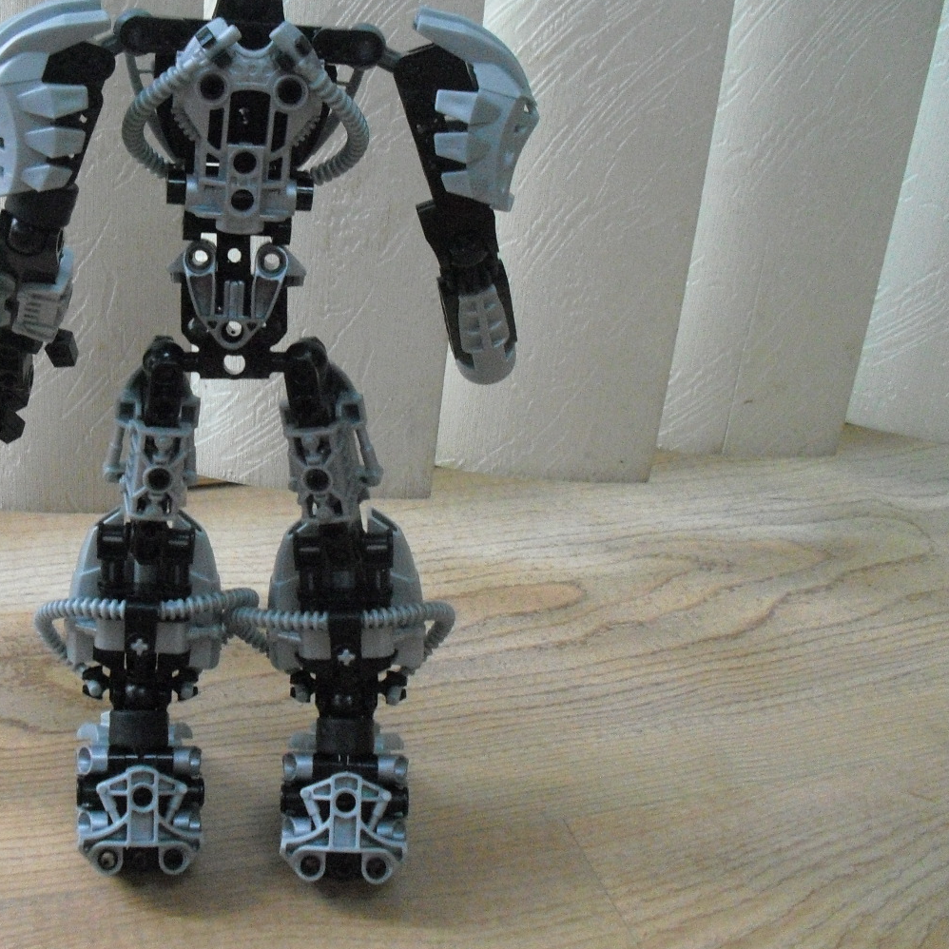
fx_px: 1582
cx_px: 241
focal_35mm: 51
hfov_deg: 32.8
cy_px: 385
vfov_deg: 33.3
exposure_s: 1/80
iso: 800
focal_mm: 6.3
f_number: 3.1
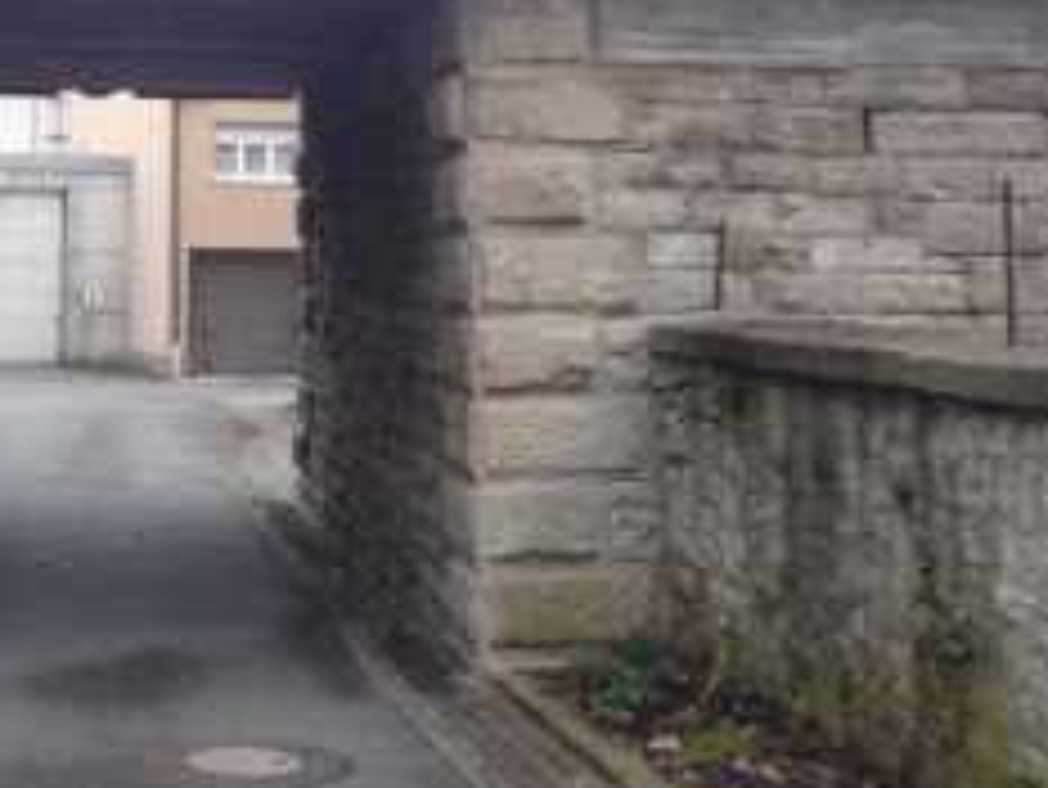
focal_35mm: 66
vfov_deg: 22.0
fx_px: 1999
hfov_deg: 28.1
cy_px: 153
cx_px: 72
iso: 100
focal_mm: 5.2
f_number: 3.3
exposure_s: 1/30
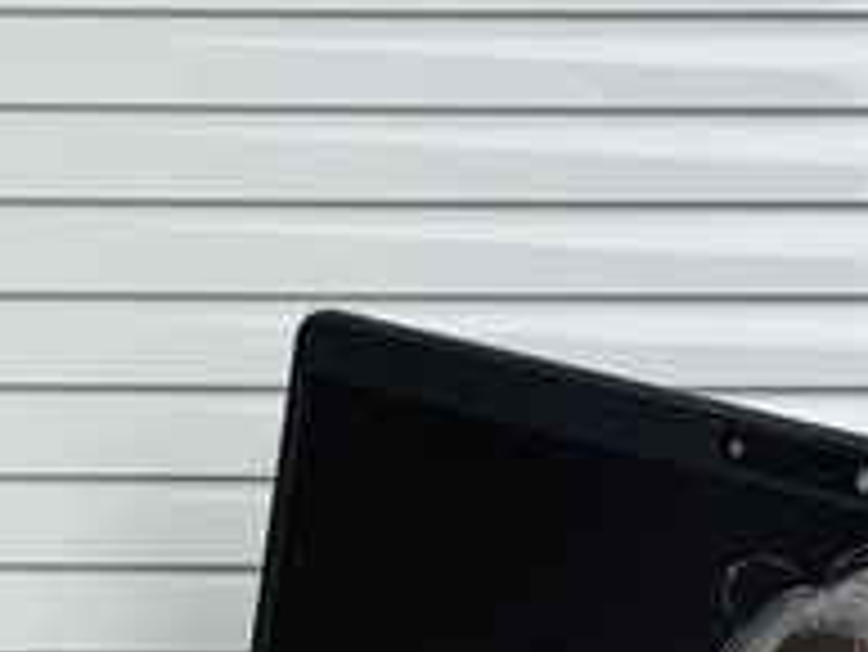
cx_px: 423
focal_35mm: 199
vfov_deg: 7.3
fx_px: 4993
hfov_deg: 9.9
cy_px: 1088
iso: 50
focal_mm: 6.76
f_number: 1.78
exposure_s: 1/126
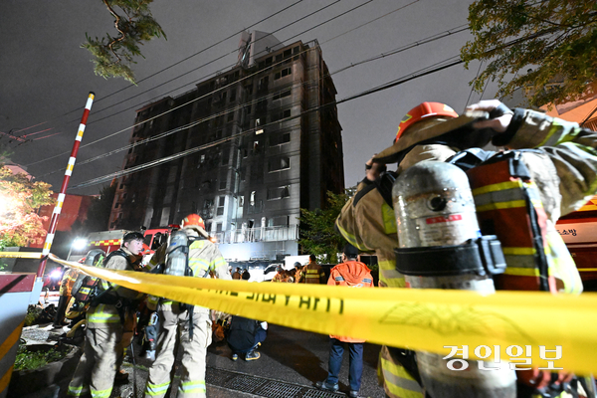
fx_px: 232
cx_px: 298
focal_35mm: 14
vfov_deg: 81.2
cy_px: 199
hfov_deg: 104.3
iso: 25600
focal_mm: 14
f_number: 4.5
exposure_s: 1/25
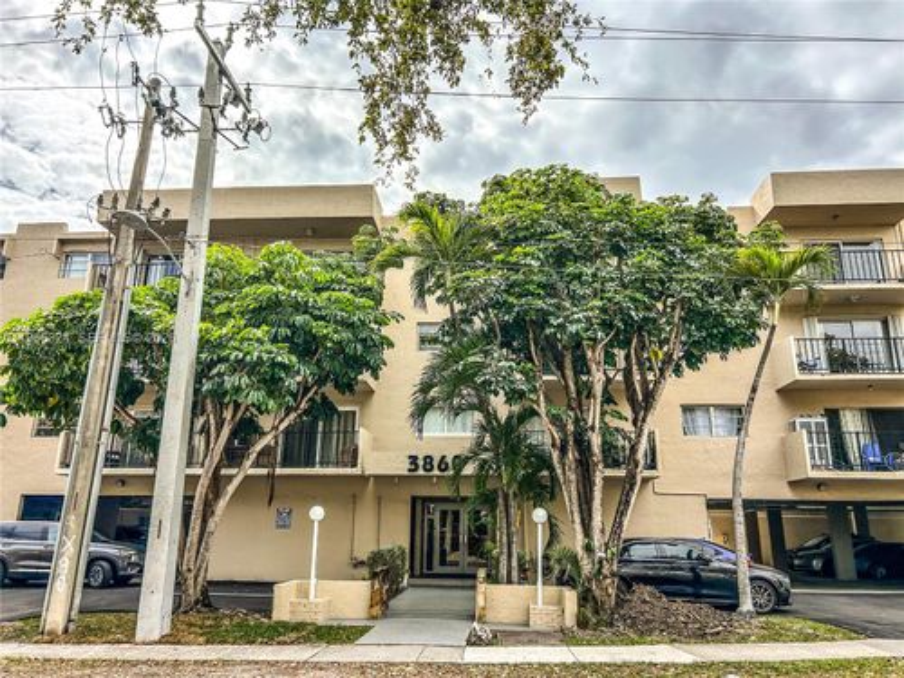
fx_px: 679
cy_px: 339
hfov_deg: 67.3
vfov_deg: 53.1
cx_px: 452
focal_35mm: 26
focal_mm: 5.7
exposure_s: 1/3700
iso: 50
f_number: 1.5
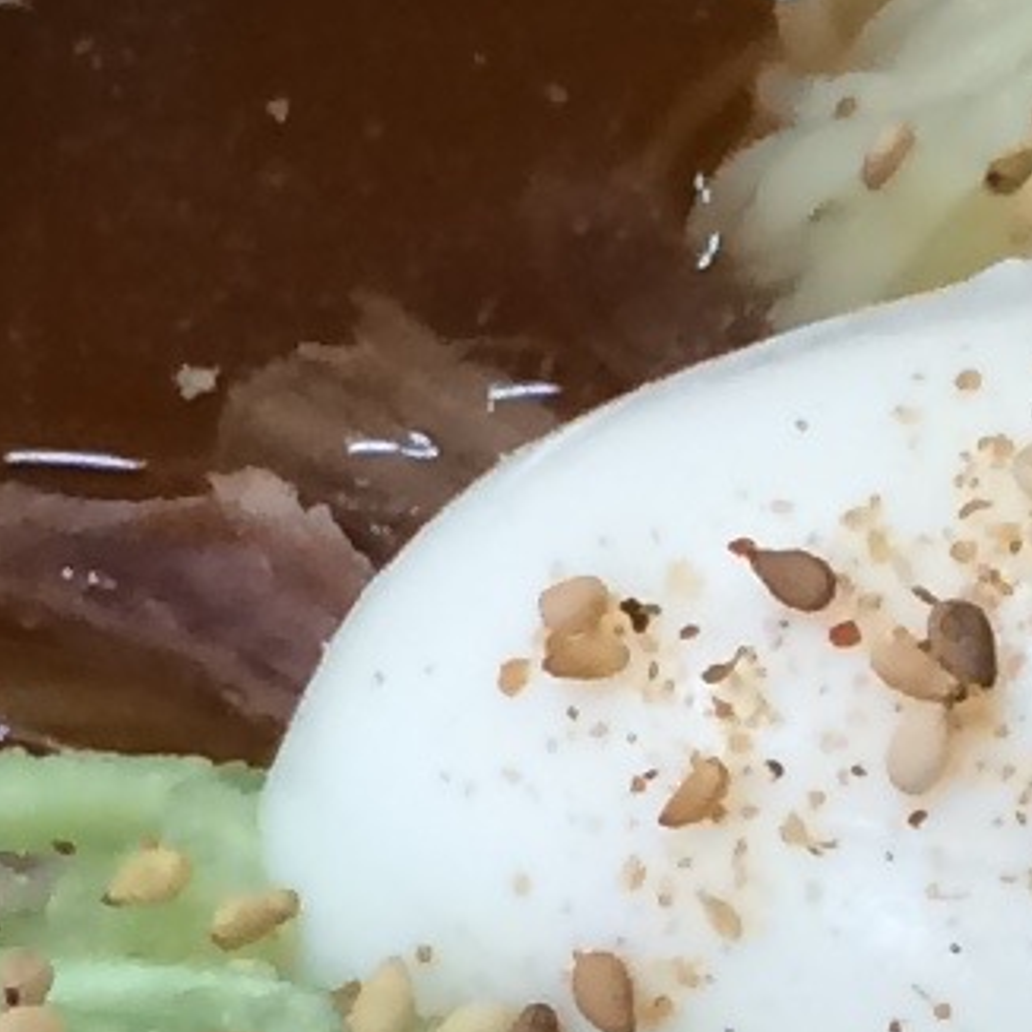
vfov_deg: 6.7
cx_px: 1102
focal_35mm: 257
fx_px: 8668
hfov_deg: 6.8
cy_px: 1513
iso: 80
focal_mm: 4.15
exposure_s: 1/30
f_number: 2.2
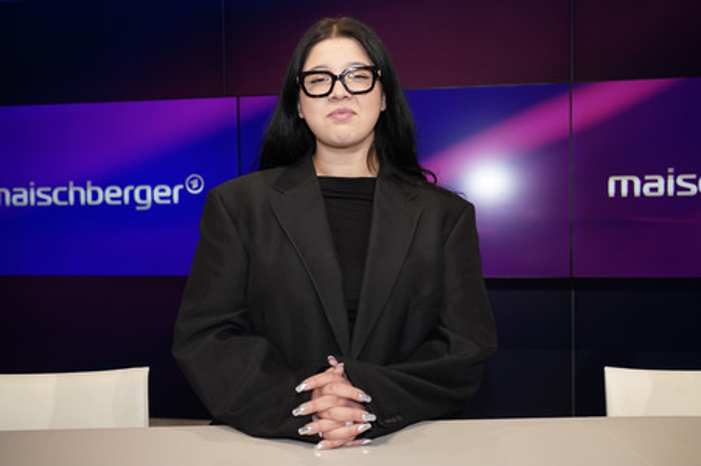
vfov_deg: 37.8
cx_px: 350
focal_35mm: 35
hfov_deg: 54.5
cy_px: 233
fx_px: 681
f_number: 5
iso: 2000
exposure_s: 1/160
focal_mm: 35
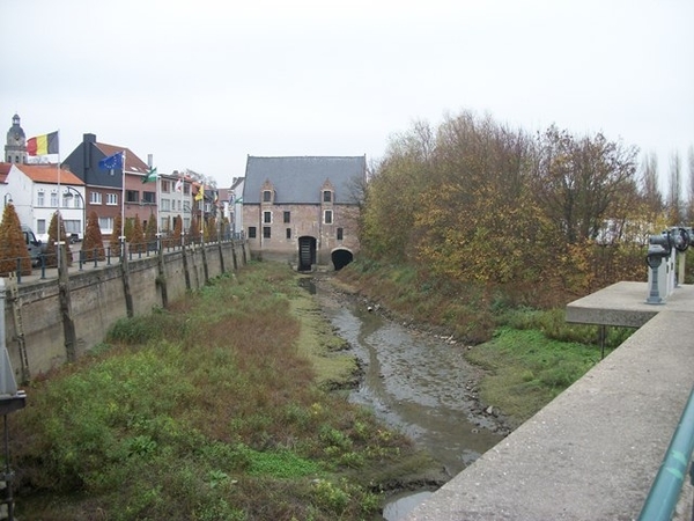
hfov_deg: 56.8
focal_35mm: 32
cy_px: 260
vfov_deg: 44.2
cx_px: 347
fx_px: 642
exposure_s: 1/250
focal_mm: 5.7
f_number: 2.9
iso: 80
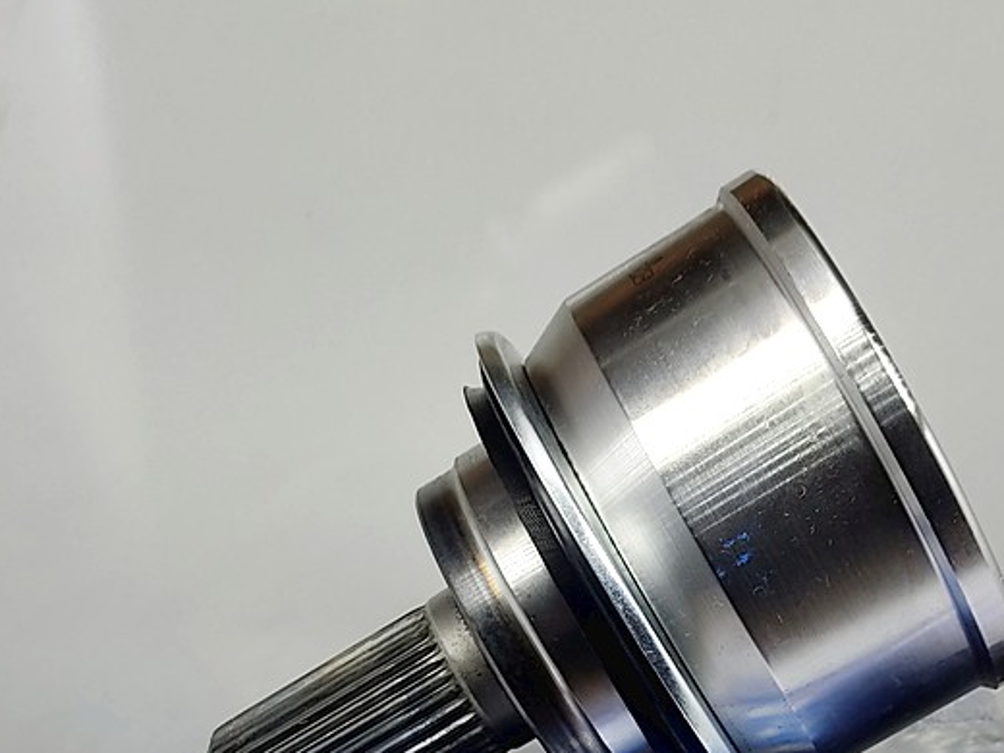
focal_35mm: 65
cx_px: 550
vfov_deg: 21.1
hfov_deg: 29.8
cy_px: 889
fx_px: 1885
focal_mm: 4.74
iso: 163
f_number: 1.79
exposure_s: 1/100
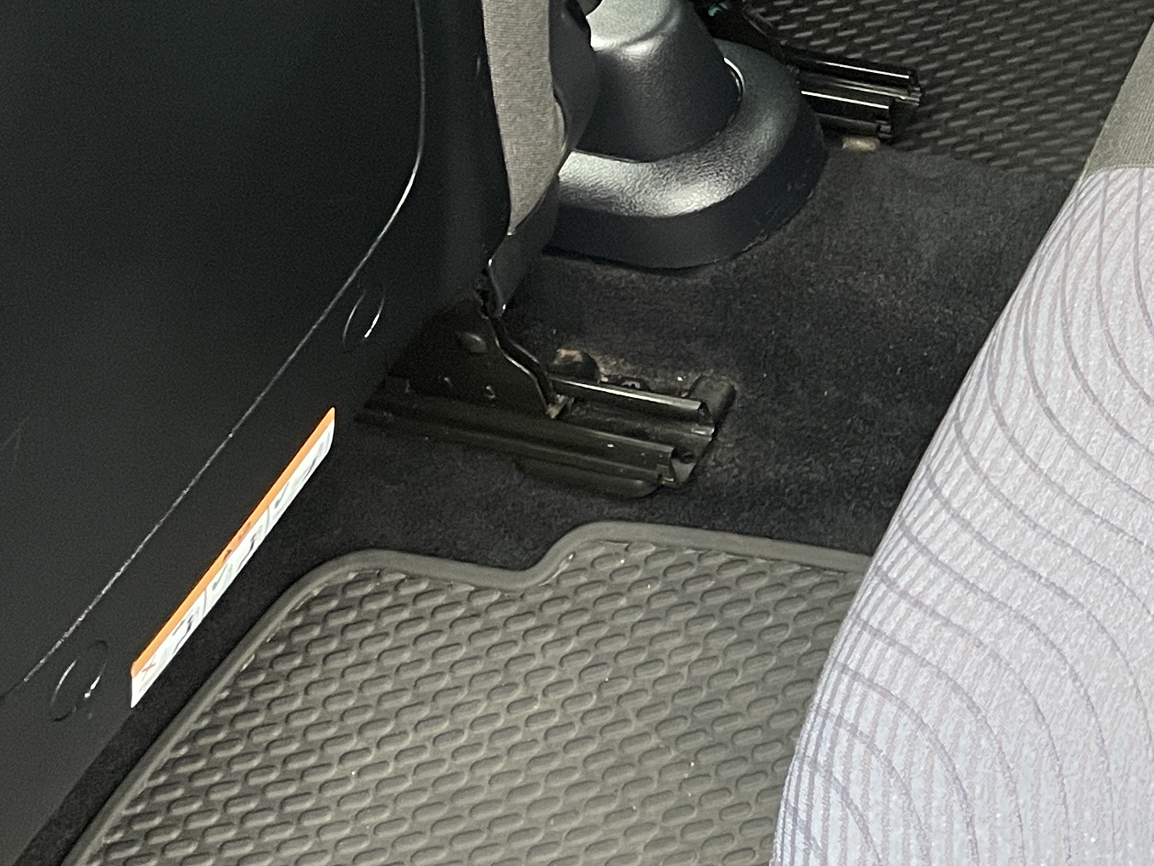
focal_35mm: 77
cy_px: -136
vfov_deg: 18.3
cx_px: 1551
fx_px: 2567
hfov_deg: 22.3
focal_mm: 4.2
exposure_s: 1/60
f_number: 1.6
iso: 200
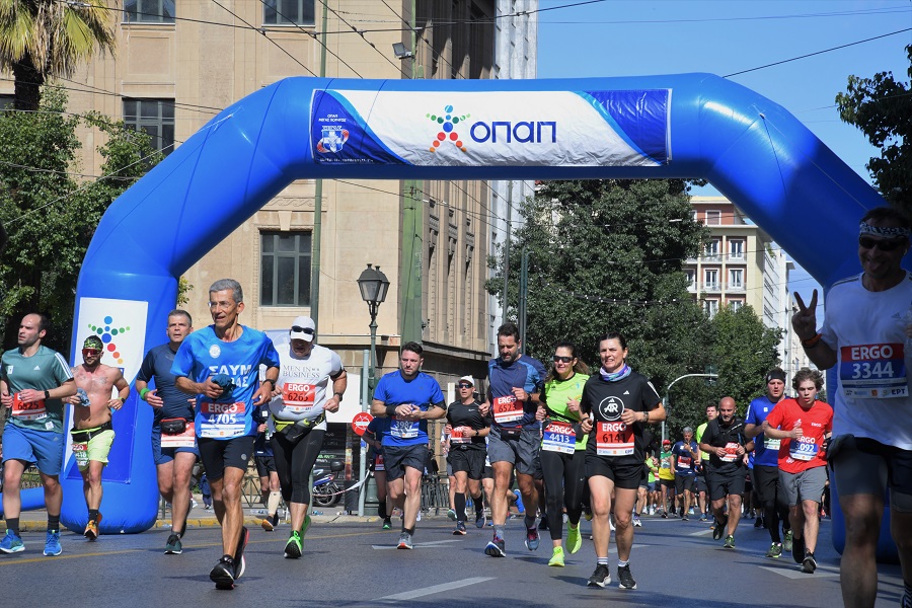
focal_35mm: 120
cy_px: 304
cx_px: 456
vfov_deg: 11.4
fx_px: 3040
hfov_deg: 17.1
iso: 1250
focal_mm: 120
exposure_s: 1/320
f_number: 22
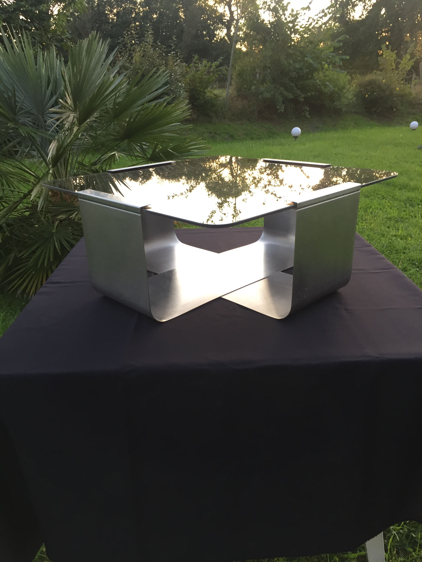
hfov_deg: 48.2
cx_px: 211
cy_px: 281
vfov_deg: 61.7
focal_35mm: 29
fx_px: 471
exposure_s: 1/33
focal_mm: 4.15
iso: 32
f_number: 2.2
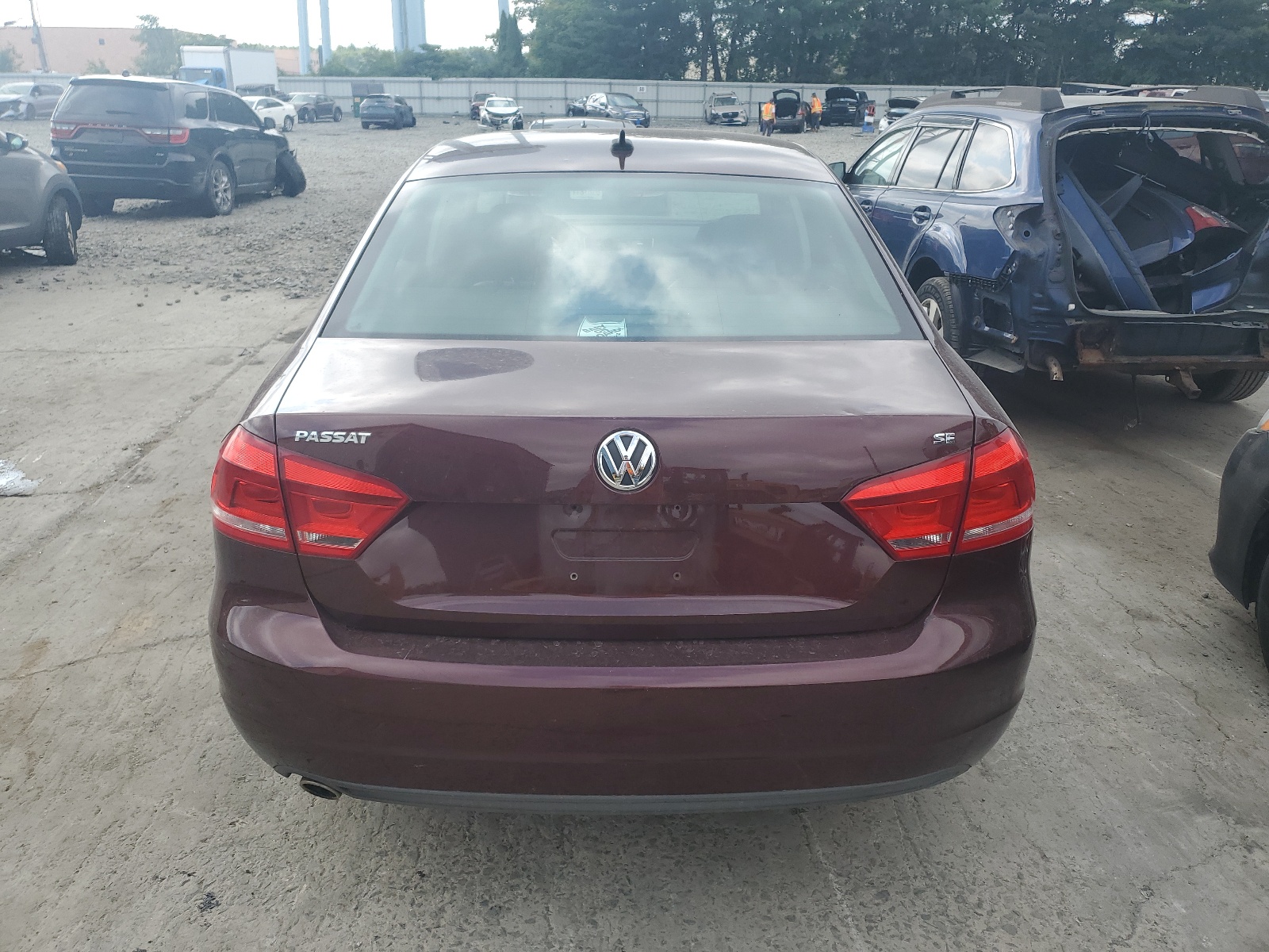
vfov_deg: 53.1
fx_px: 953
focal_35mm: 26
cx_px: 634
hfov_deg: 67.3
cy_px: 476
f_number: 1.5
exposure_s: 1/1250
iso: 50
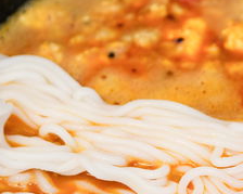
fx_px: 1697
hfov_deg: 8.2
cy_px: 187
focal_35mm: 236
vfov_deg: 6.5
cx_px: 242
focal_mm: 50
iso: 160
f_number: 2
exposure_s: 1/75
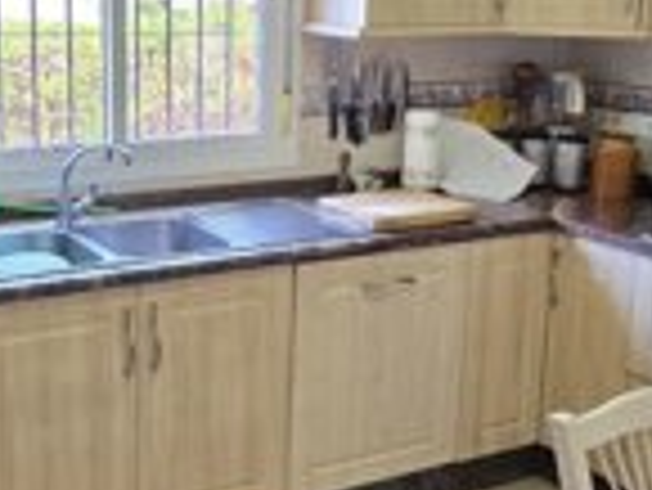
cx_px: 247
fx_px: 1074
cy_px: 198
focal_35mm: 57
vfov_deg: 25.7
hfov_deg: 33.6
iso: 250
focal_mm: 6.3
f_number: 1.7
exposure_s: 1/100
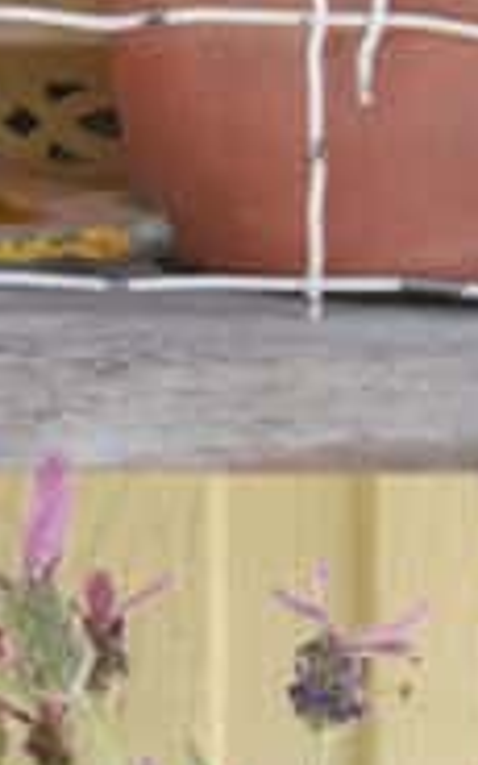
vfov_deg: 9.4
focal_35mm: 204
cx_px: -114
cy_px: -906
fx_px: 4252
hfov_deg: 6.4
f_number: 7.1
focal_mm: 24
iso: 400
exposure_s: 1/200
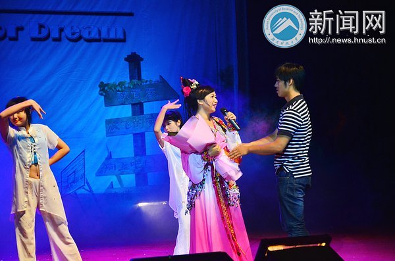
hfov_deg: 15.2
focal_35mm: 135
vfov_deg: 10.1
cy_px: 130
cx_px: 198
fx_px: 1478
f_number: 5.6
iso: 1250
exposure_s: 1/160
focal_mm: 90
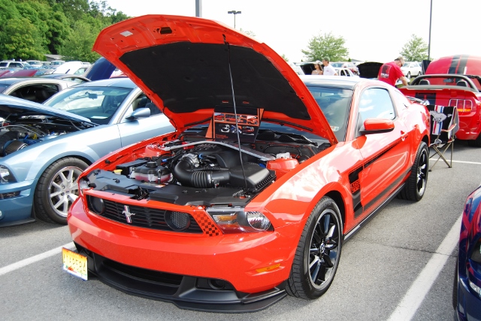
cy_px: 160
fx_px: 481
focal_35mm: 36
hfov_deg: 53.1
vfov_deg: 36.9
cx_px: 240
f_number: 4
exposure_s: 1/200
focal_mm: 24
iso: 100
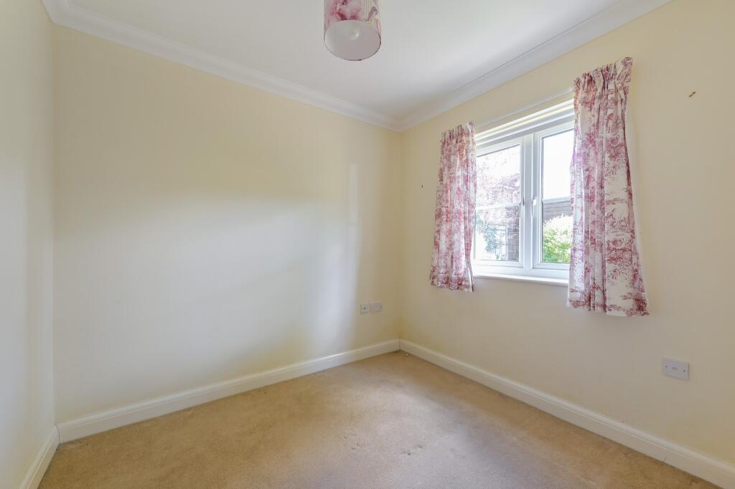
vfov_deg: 81.2
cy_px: 244
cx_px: 368
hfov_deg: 104.3
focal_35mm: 14
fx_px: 286
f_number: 9
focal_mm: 14
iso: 400
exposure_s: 1/13
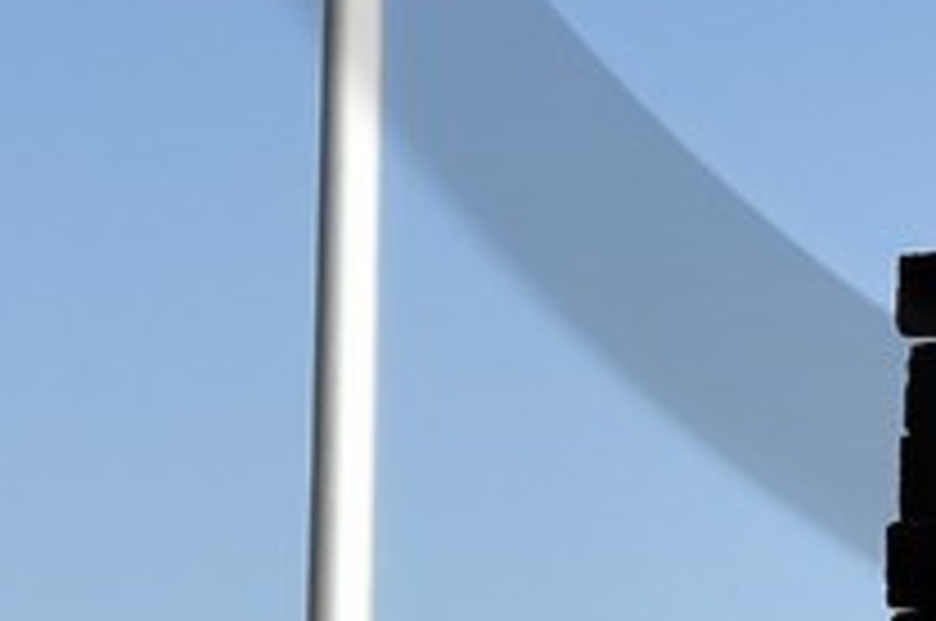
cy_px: -1053
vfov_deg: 1.9
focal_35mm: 732
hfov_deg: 2.8
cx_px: 1818
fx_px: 19002
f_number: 13
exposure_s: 1/320
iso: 200
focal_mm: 95
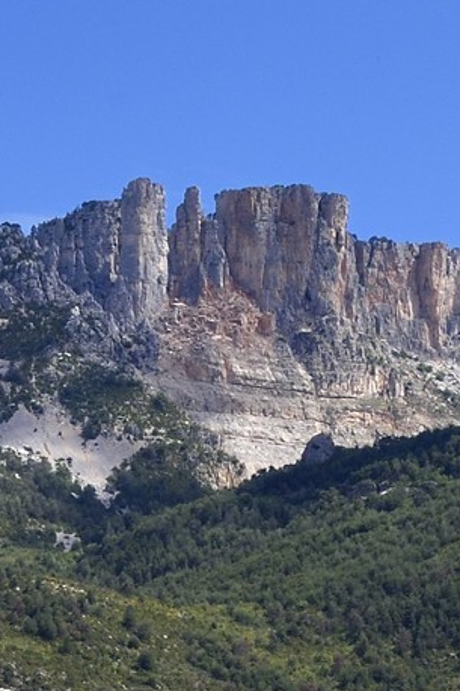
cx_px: 41
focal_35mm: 210
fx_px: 4028
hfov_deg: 6.5
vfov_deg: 9.1
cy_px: 1506
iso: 200
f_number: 11
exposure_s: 1/320
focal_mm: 40
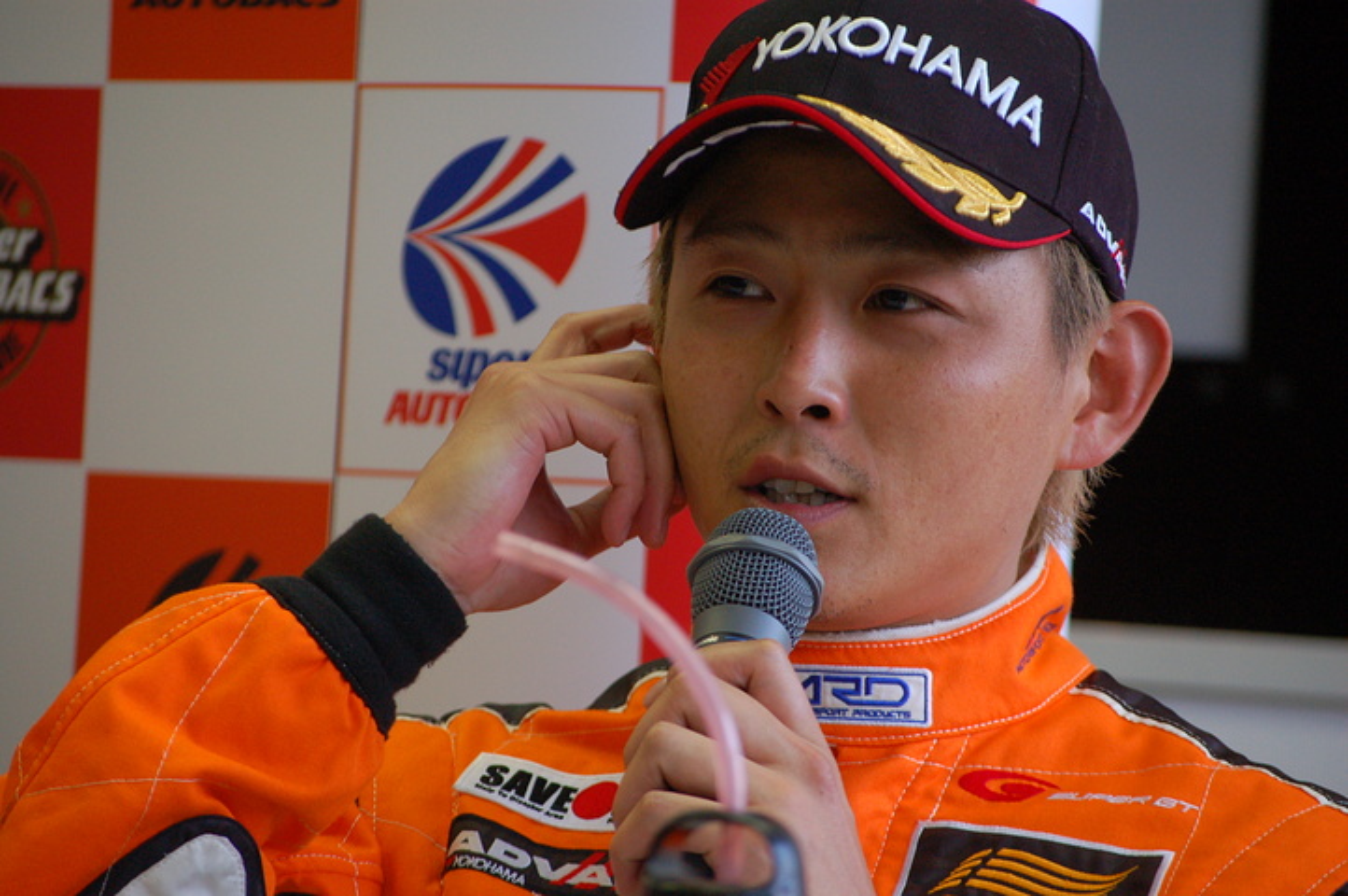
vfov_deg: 6.8
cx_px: 674
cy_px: 448
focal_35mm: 202
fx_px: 7575
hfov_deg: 10.2
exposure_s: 1/60
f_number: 5.6
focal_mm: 135
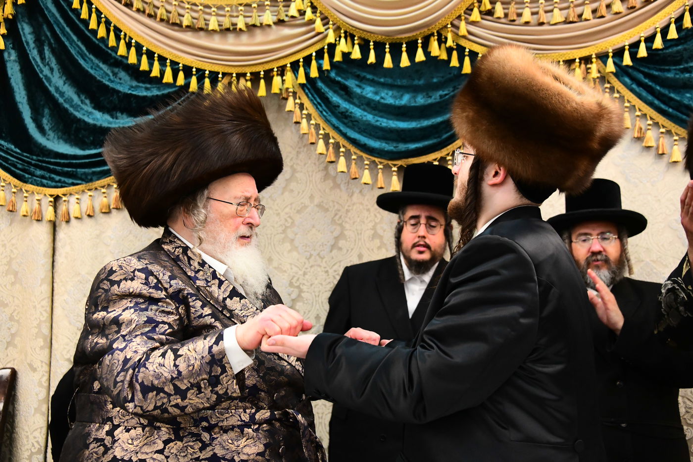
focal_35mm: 56
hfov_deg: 35.6
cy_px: 231
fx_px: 1078
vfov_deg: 24.2
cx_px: 346
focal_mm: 56
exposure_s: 1/320
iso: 5000
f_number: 5.6
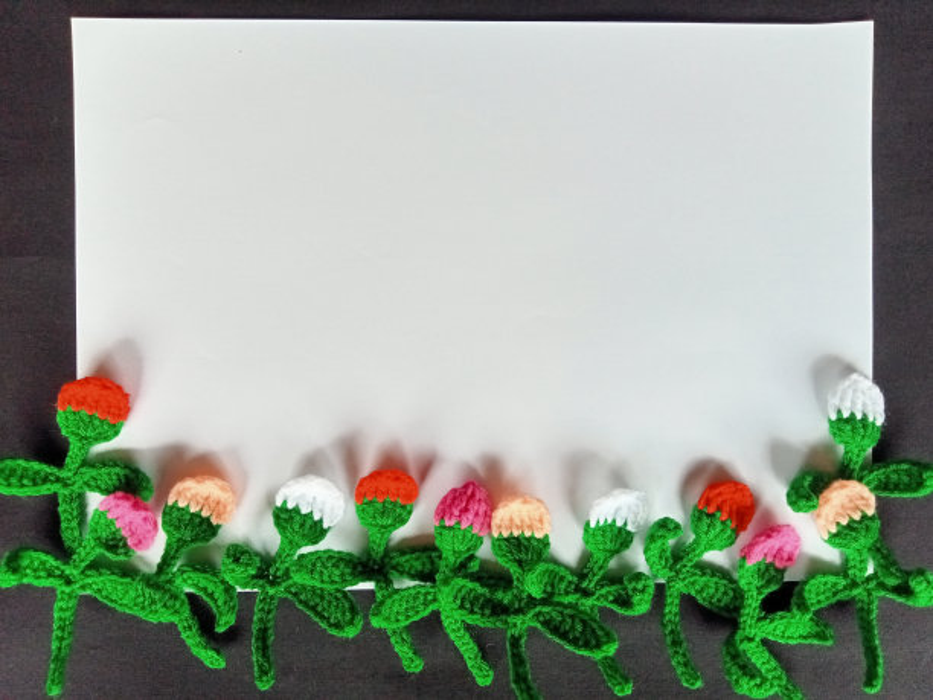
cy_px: 350
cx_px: 466
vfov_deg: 49.7
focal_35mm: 28
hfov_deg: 63.4
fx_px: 755
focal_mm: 3.46
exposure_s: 1/33.3
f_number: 2.2
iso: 186
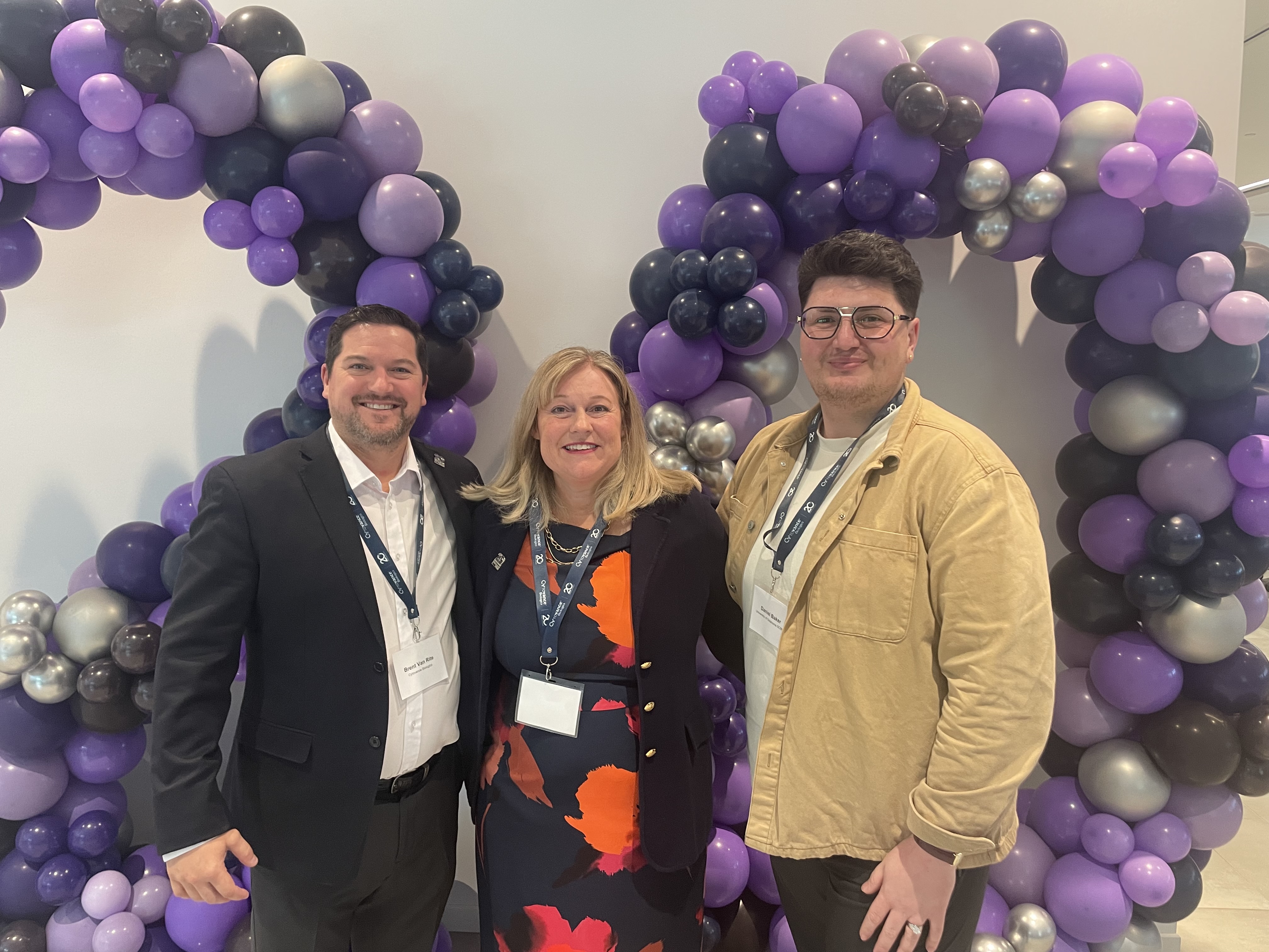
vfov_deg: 53.1
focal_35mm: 26
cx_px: 634
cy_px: 476
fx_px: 953
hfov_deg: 67.3
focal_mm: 4.2
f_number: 1.6
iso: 250
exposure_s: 1/60
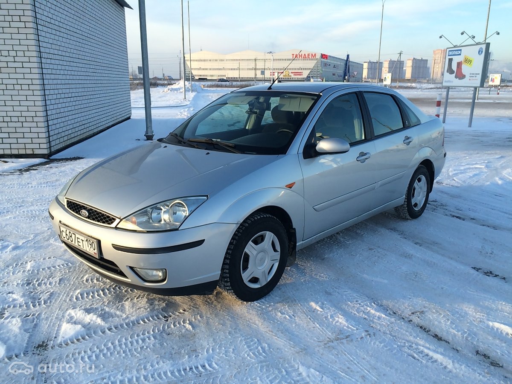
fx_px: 429
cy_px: 192
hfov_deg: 61.7
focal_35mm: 29
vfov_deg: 48.2
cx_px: 256
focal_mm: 4.15
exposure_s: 1/352
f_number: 2.2
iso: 32
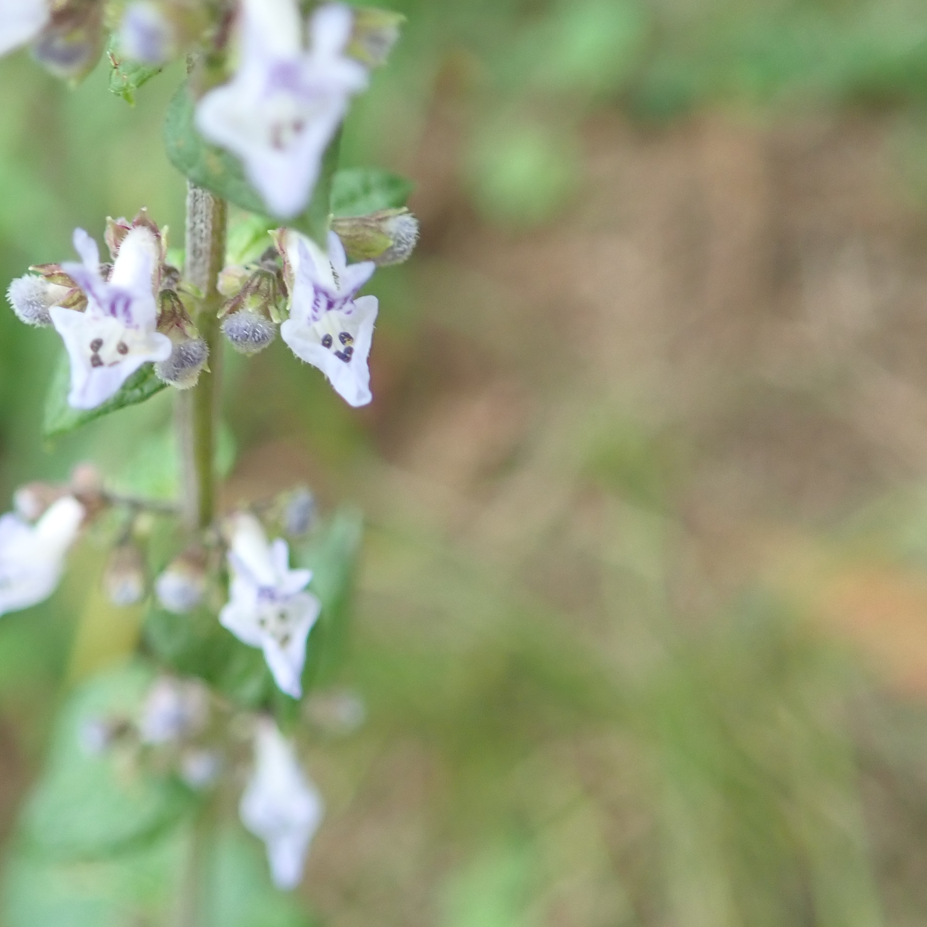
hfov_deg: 30.8
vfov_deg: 31.4
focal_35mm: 54
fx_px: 1636
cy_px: 326
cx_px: 170
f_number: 2.3
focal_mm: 5.5
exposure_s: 1/50
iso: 200
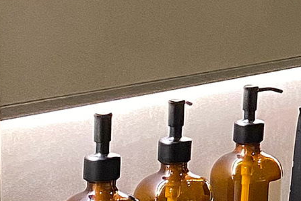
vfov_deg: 8.8
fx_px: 1296
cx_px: 541
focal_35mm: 155
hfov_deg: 12.2
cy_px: 44
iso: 250
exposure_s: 1/50
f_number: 1.8
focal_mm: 4.2
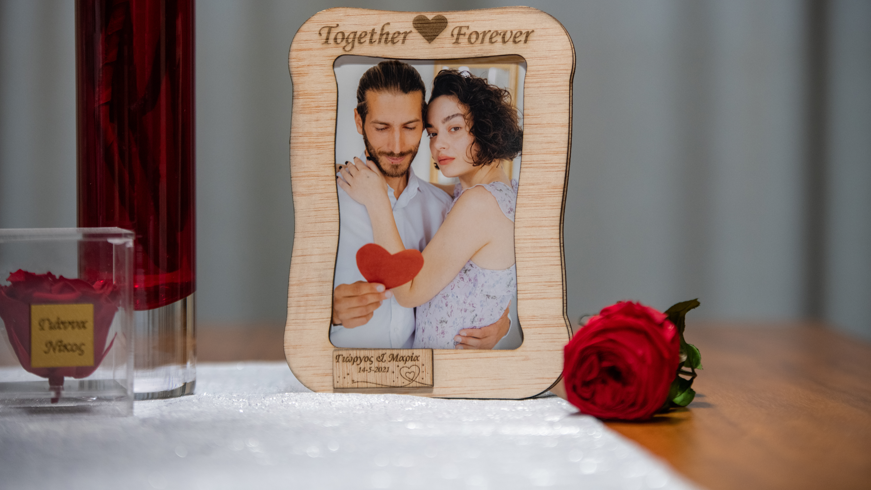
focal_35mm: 128
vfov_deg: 9.5
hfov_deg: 16.8
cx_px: 436
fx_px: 2956
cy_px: 205
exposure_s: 1/160
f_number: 3.5
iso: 1000
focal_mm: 122
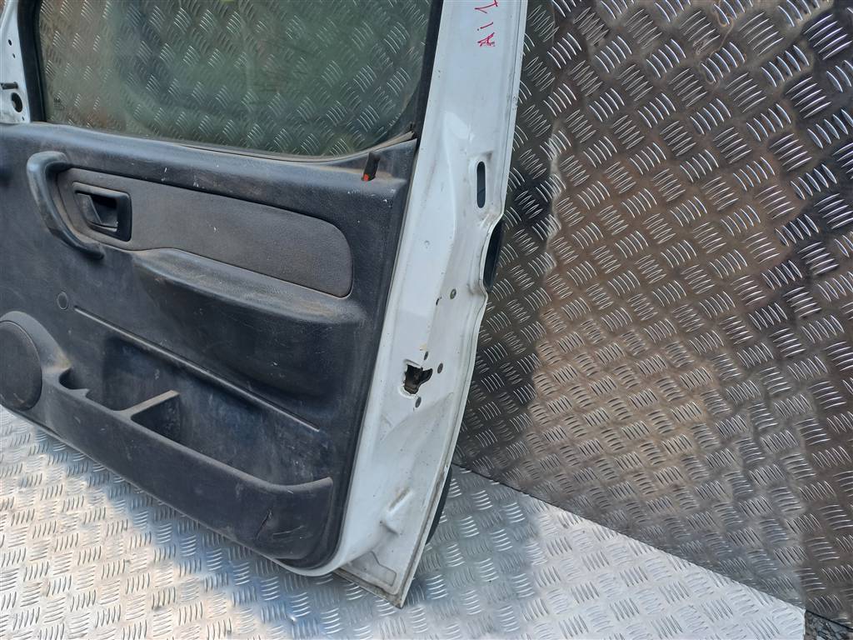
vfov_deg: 54.9
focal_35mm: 25
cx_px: 426
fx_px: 616
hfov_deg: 69.4
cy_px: 320
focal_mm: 4.6
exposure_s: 1/50
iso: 25
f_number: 1.8
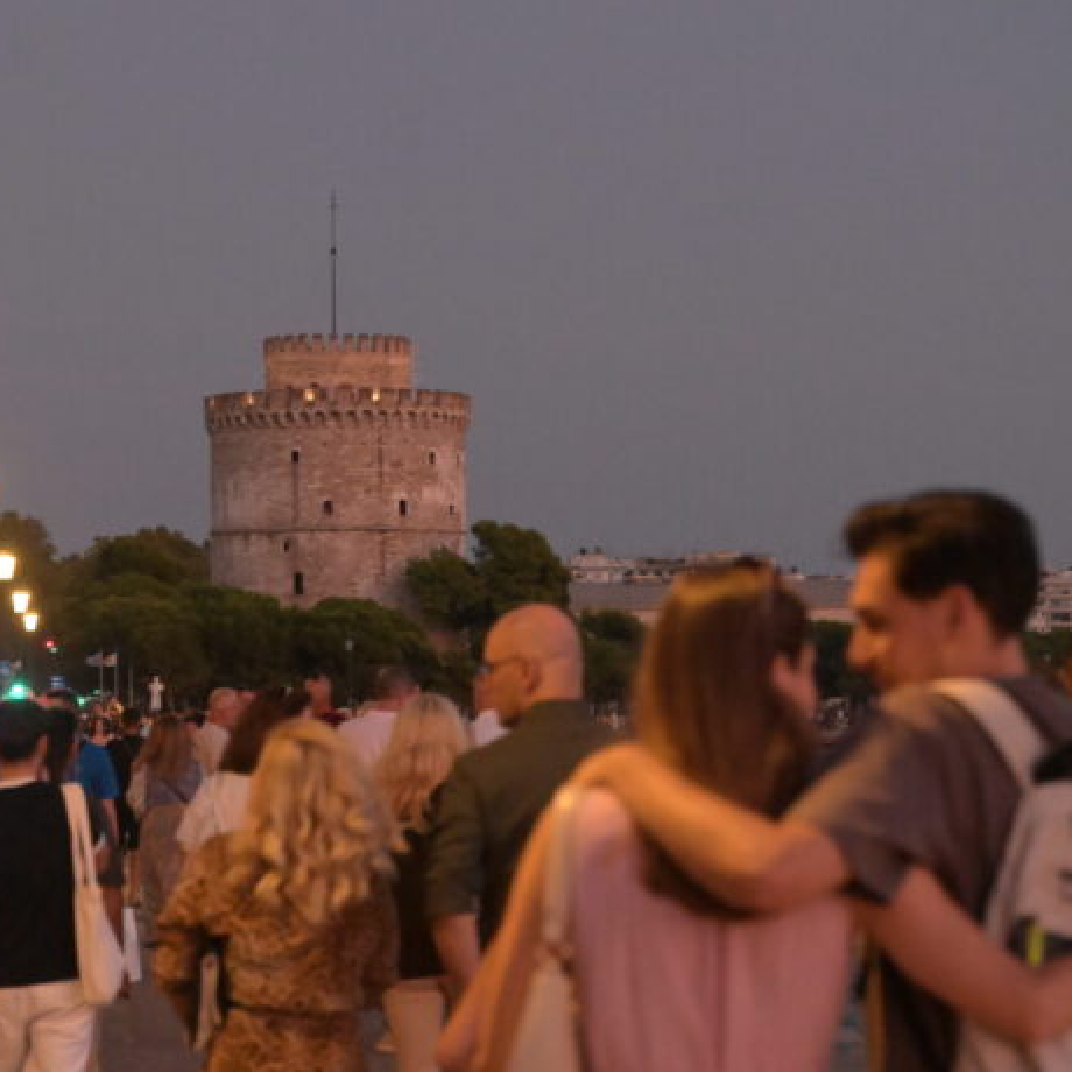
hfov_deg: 12.9
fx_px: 4730
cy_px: 538
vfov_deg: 12.9
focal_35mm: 135
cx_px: 373
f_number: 4
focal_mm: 70
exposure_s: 1/200
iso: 6400
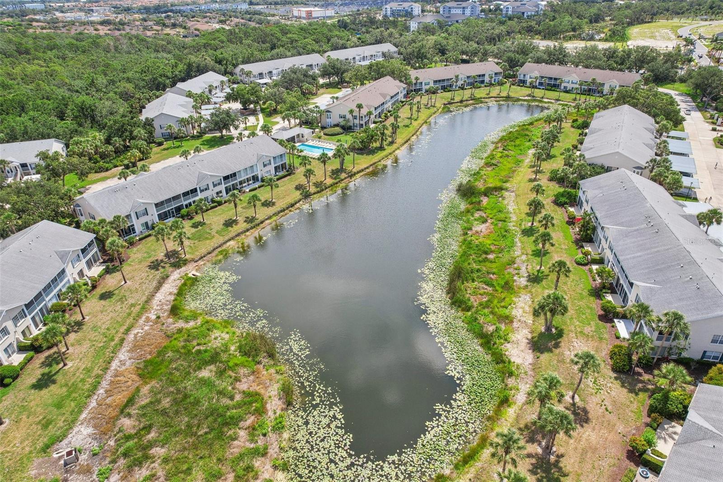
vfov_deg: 57.2
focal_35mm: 22
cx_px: 362
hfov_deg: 78.6
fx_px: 442
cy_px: 241
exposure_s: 1/1500
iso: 110
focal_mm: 8.4
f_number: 2.8
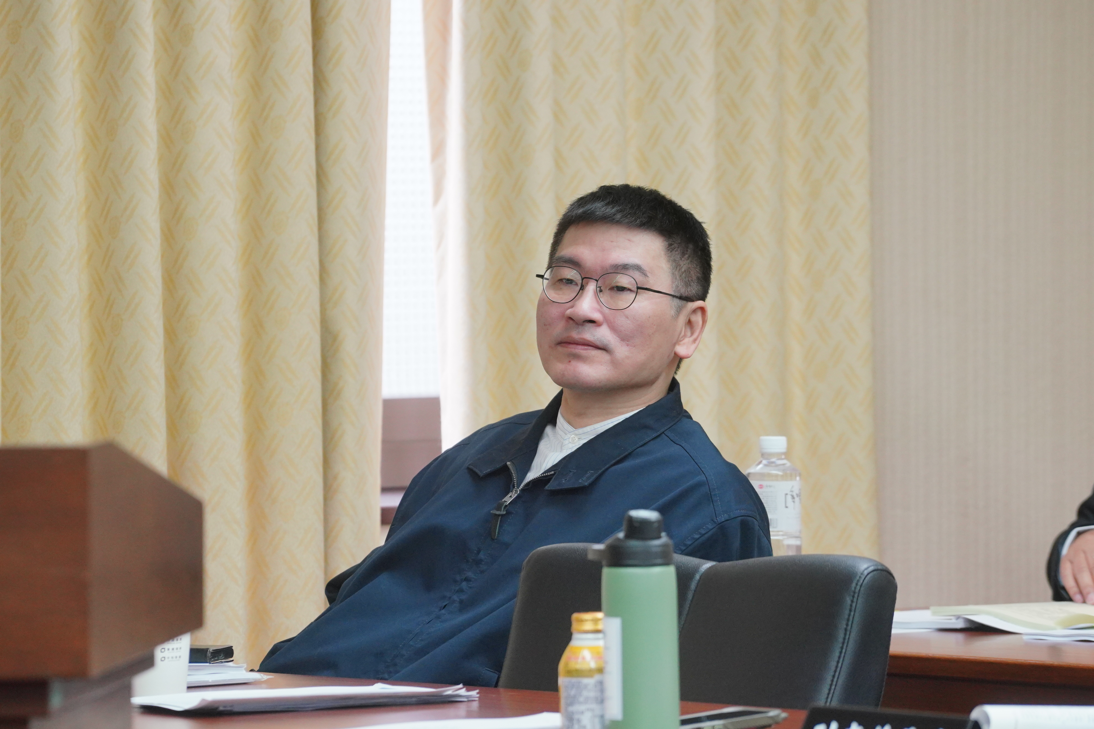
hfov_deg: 6.9
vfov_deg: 4.6
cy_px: 364
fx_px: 9116
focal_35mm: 300
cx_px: 547
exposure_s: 1/125
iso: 1600
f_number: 5
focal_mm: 200
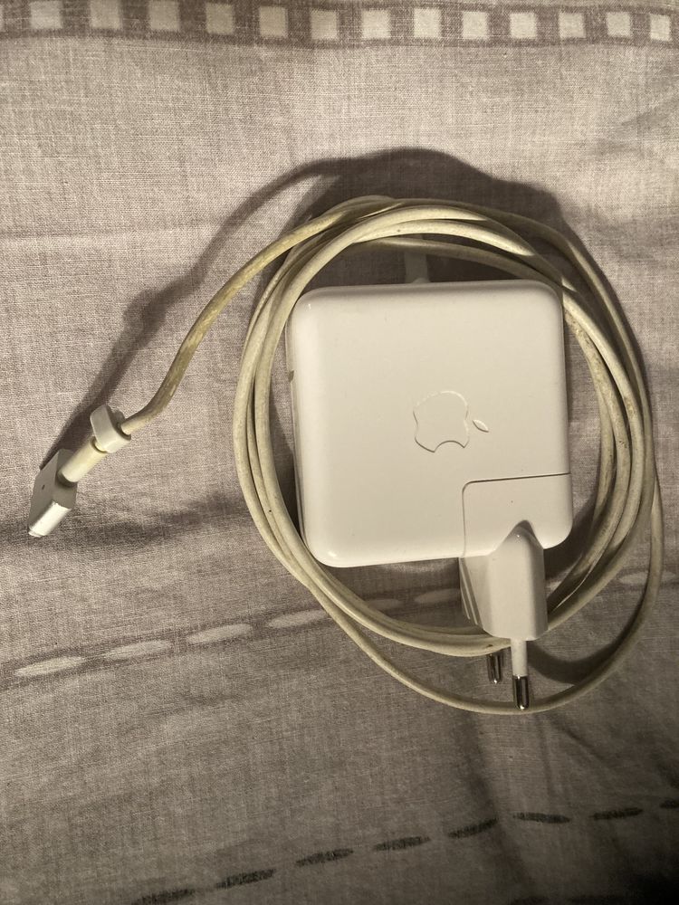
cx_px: 340
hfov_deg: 49.7
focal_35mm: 28
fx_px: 732
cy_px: 452
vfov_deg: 63.4
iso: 320
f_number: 1.8
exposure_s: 1/50
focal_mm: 3.99
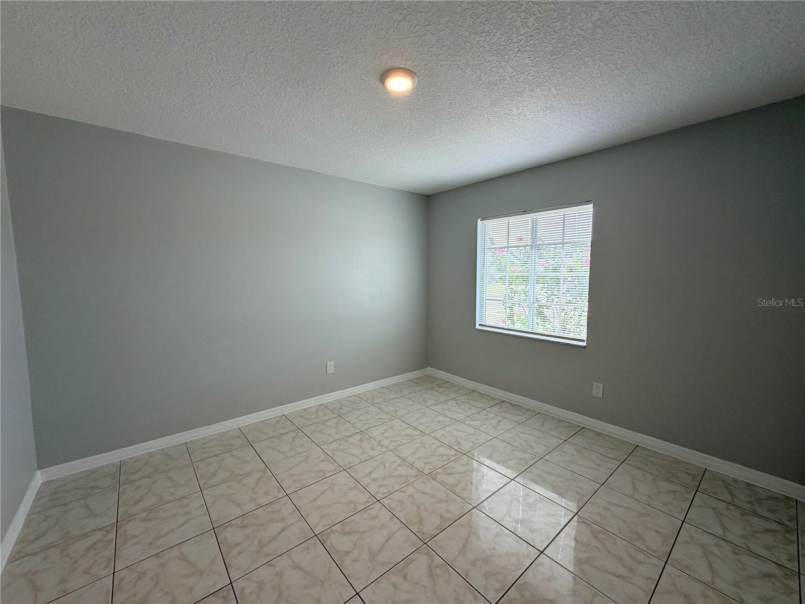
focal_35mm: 14
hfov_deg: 102.1
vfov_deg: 85.7
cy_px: 302
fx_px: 326
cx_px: 402
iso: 100
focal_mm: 2.22
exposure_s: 1/121
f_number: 2.2
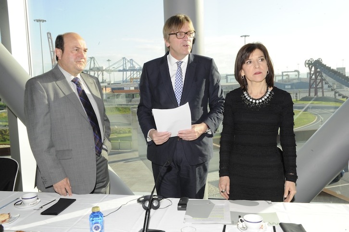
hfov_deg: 54.5
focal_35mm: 35
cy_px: 116
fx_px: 339
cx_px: 174
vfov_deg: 37.8
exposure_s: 1/100
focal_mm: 35
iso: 1000
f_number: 22
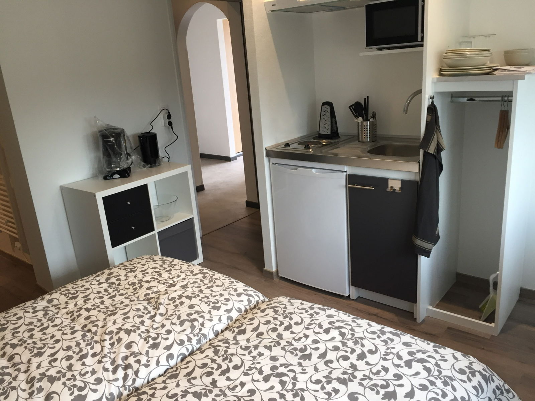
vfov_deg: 48.2
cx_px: 268
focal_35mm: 29
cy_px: 200
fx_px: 448
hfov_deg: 61.7
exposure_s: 1/33
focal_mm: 4.15
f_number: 2.2
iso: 40
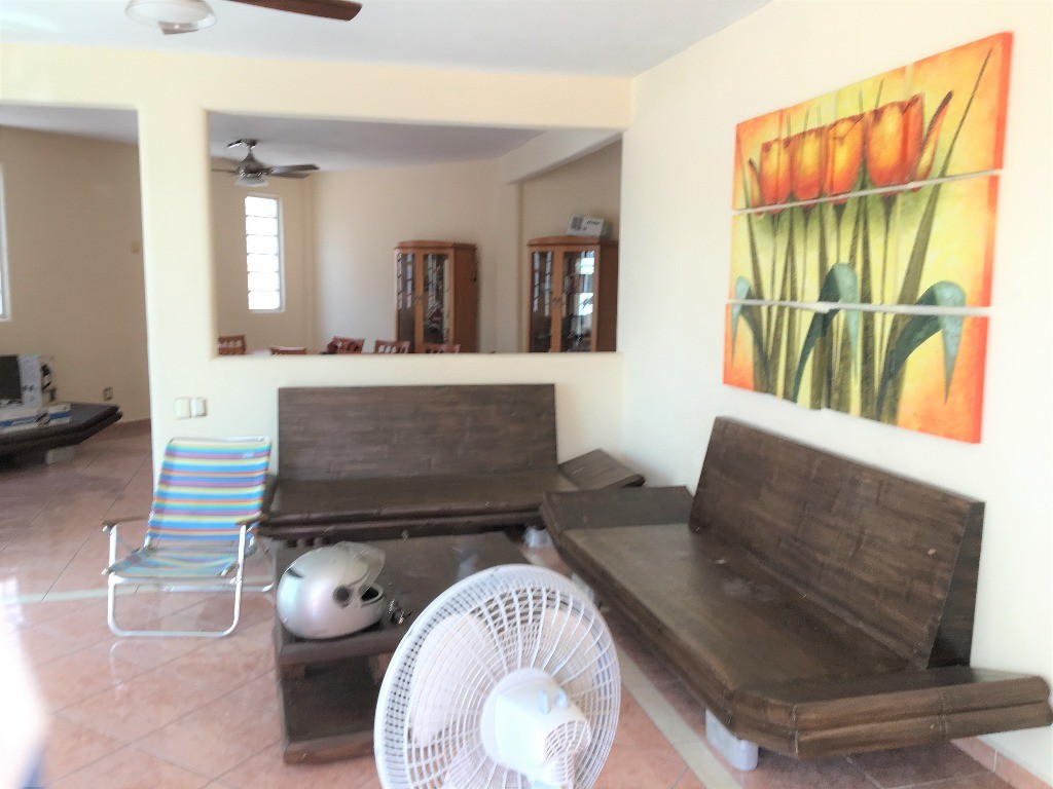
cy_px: 394
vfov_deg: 48.2
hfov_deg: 61.7
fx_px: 882
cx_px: 526
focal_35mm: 29
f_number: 2.2
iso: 32
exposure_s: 1/60
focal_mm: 4.15
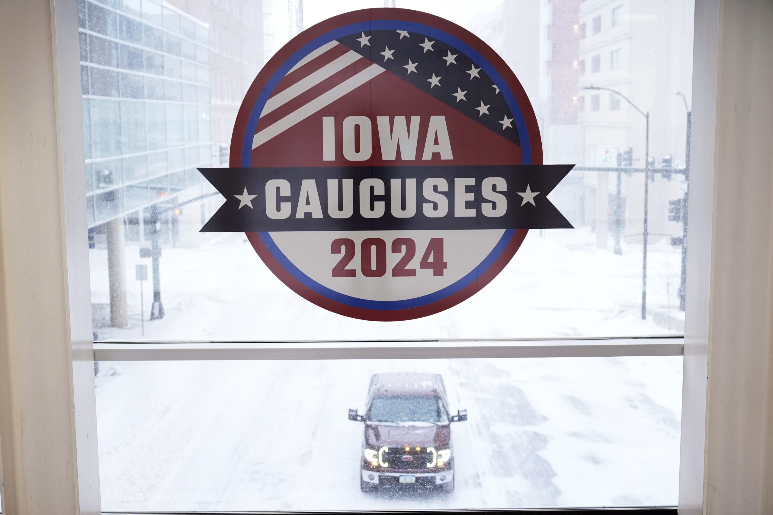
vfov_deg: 28.7
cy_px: 258
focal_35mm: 47
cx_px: 386
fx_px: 1009
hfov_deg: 41.9
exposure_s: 1/320
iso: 2000
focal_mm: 47
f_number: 4
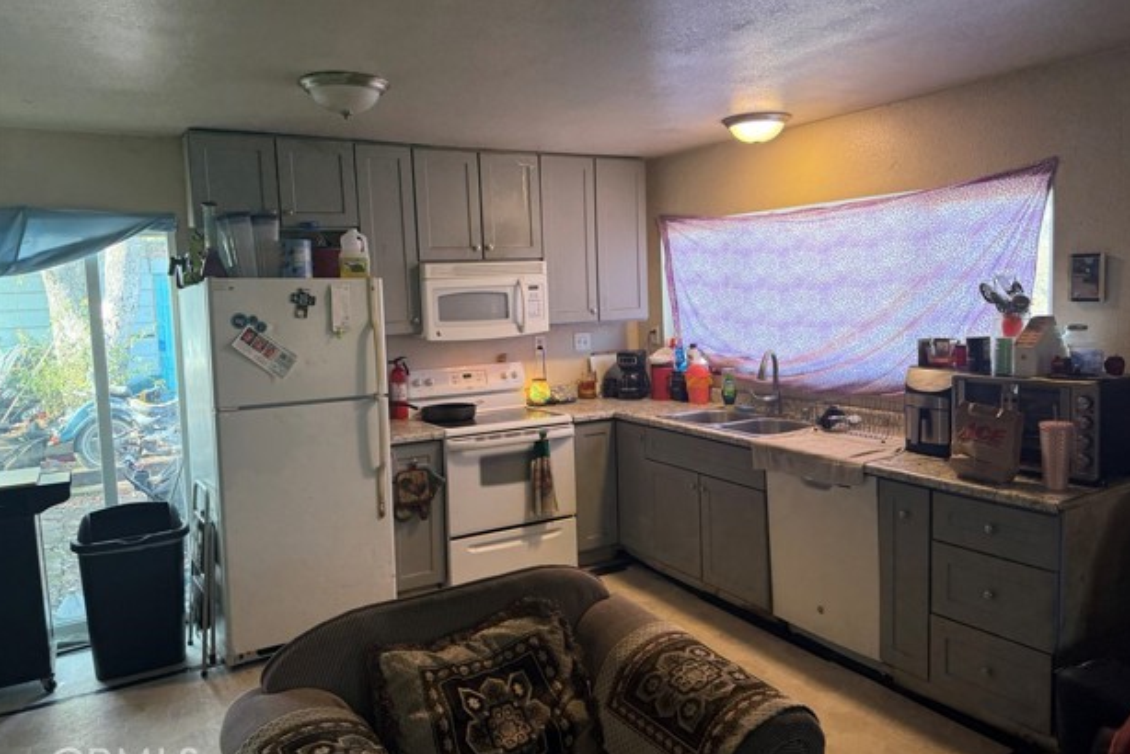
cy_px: 349
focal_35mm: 26
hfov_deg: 69.4
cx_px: 580
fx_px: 816
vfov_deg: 49.6
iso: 125
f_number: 1.78
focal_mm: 6.76
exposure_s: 1/60
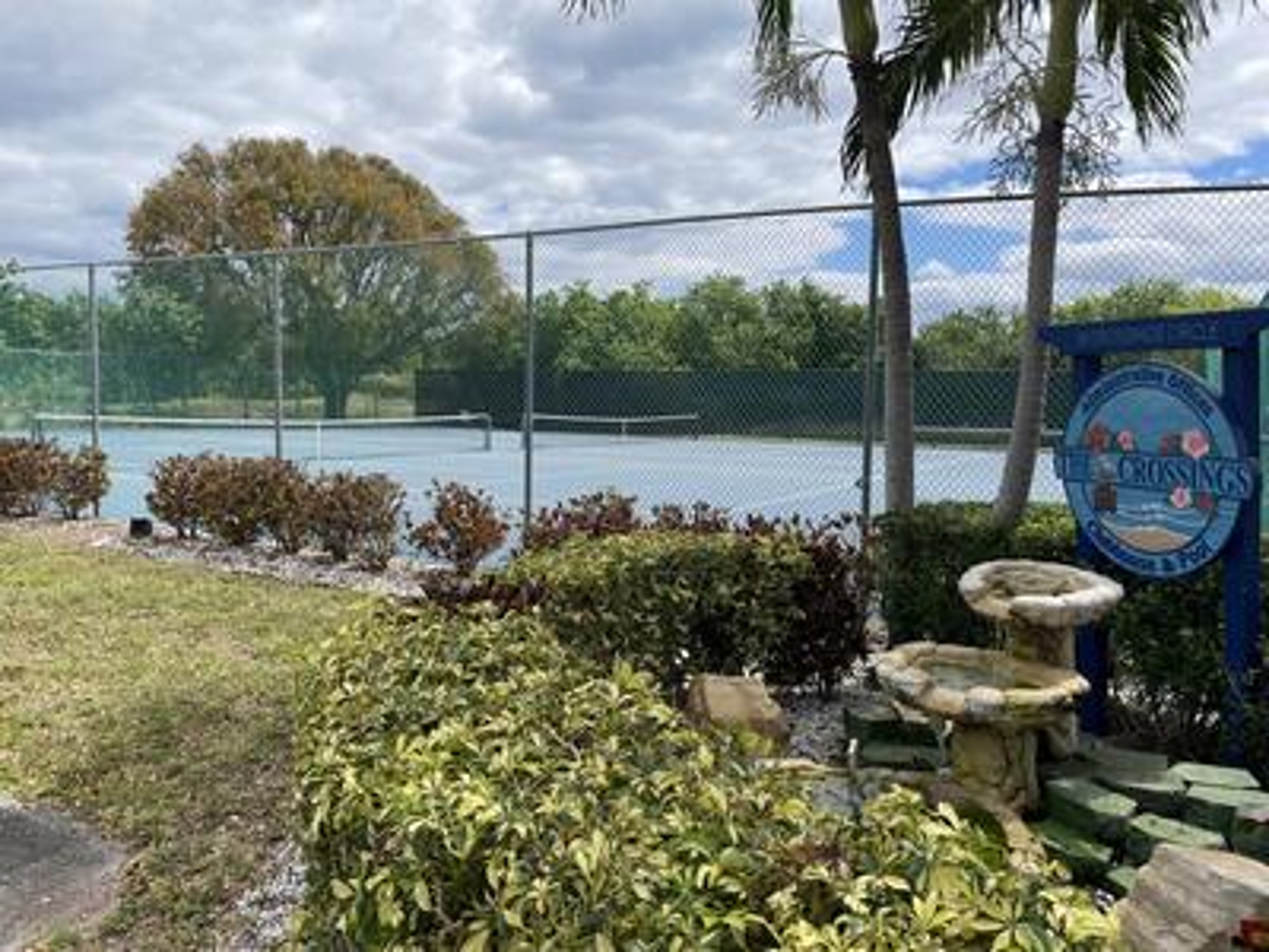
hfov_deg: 67.3
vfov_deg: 53.1
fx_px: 953
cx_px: 634
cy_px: 476
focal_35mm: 26
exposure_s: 1/4000
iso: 32
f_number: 1.6
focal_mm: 4.2
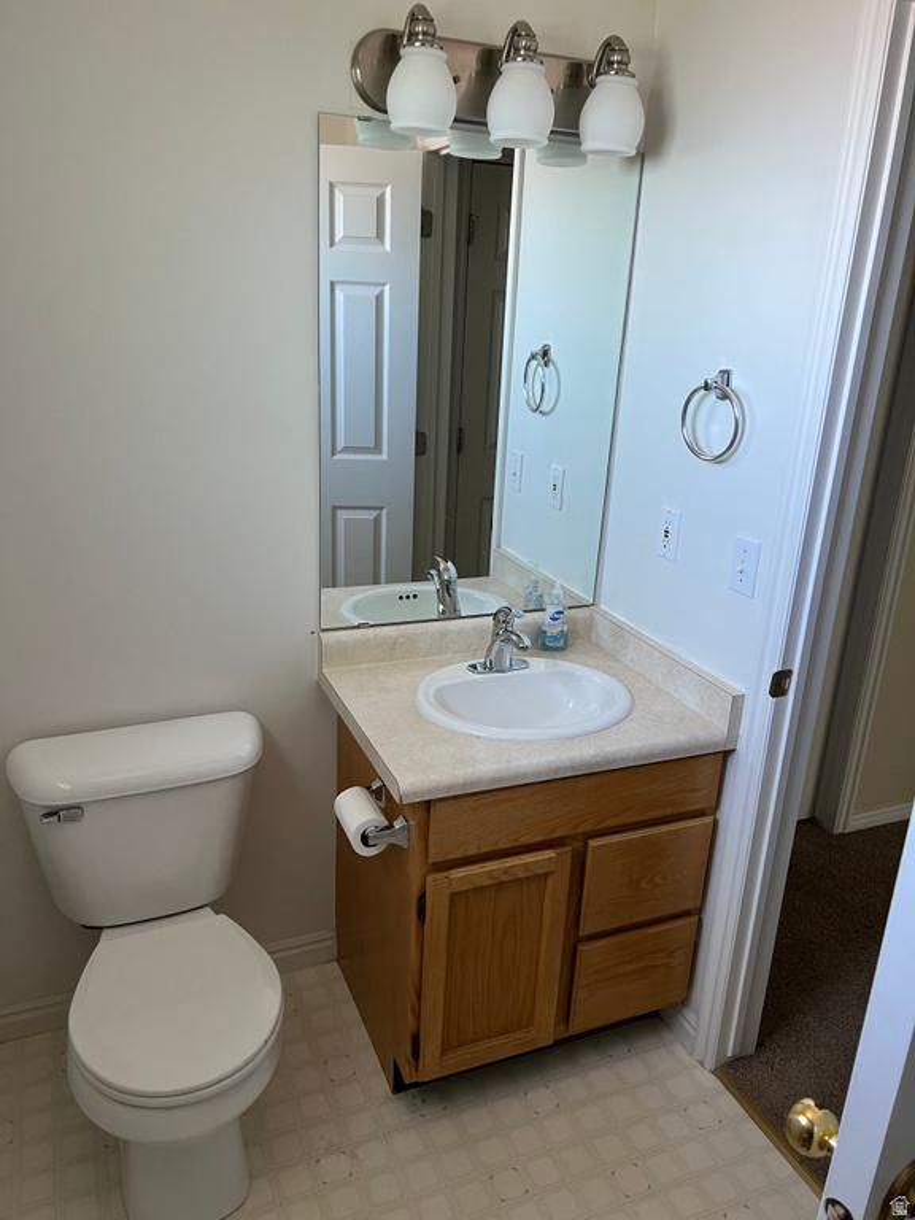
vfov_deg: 67.3
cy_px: 610
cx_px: 458
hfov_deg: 53.1
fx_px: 916
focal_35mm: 26
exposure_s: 1/60
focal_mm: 5.7
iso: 80
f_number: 1.5
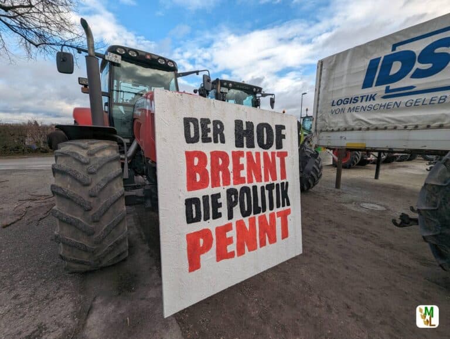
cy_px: 170
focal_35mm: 13
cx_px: 225
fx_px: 169
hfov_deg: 106.1
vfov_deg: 90.0
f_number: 2.2
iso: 45
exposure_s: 1/641
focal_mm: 1.95
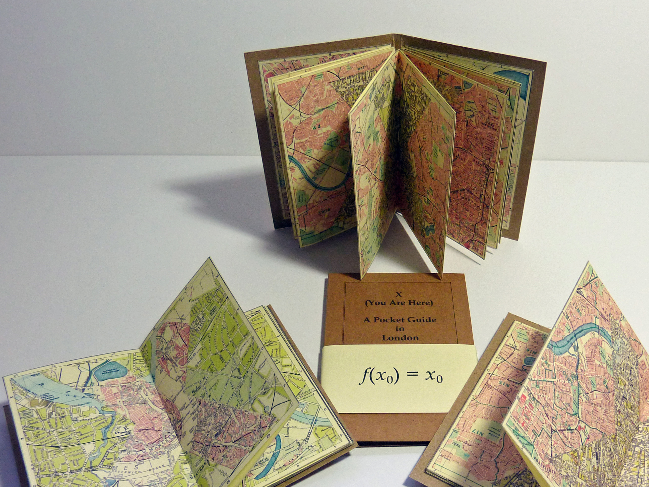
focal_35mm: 35
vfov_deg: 40.2
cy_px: 320
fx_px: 656
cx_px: 403
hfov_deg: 52.1
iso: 125
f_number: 3.3
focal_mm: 4.1
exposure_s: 1/30
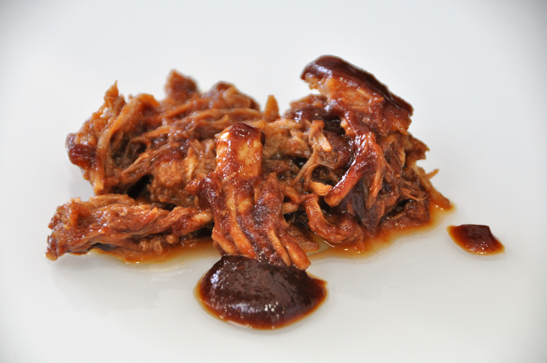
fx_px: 3415
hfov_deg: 9.2
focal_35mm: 225
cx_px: 274
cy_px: 182
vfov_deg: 6.1
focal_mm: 150
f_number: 5.6
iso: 1600
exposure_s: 1/125
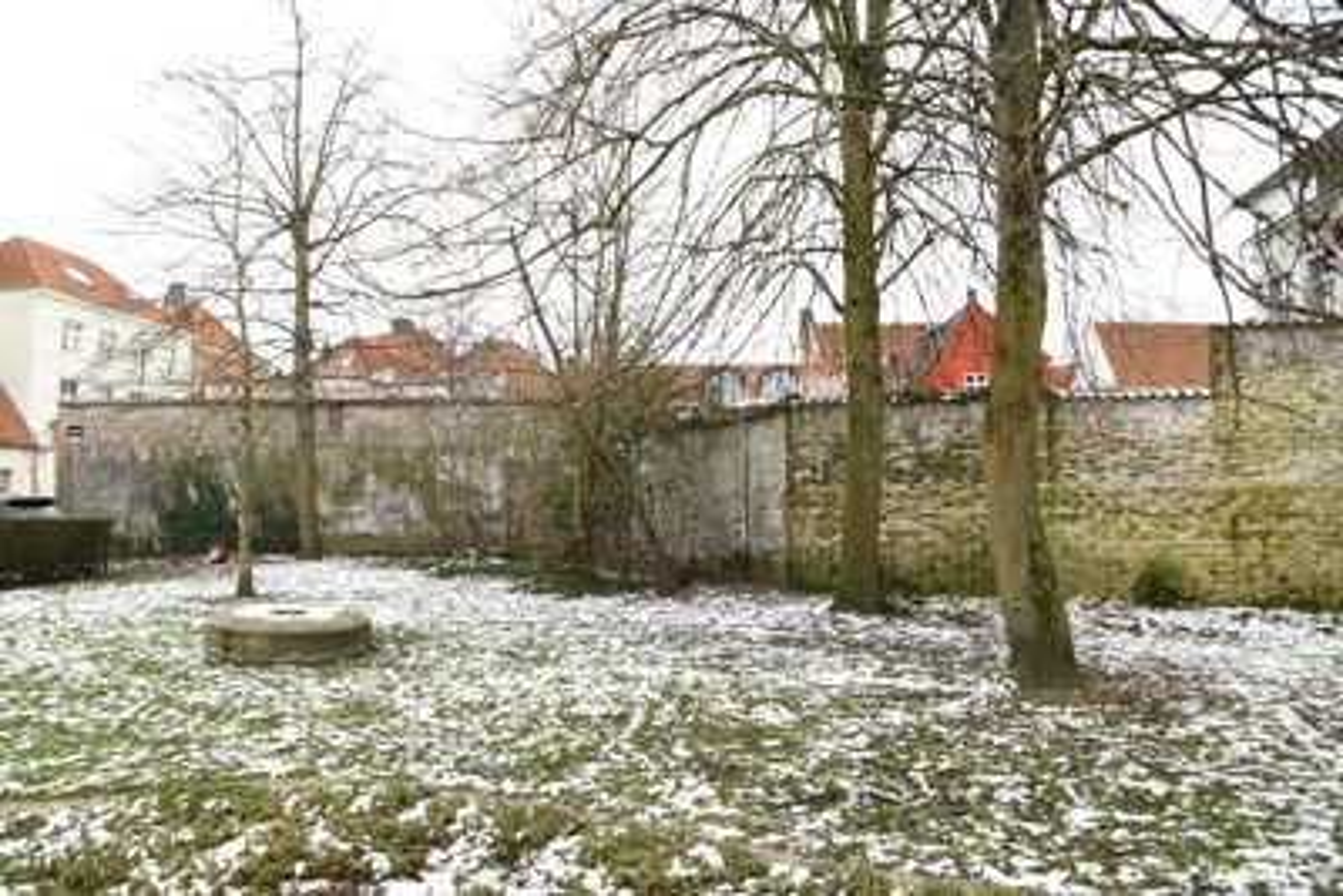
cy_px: 448
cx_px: 672
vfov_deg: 53.2
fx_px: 896
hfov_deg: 73.7
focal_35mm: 24
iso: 100
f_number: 5
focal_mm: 16
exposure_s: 1/60
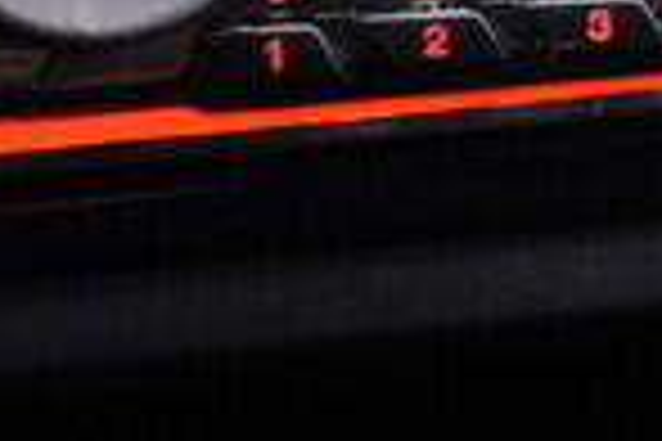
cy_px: -929
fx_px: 4597
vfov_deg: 5.2
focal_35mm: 250
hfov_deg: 8.2
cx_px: 752
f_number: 3.2
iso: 125
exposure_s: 1/50
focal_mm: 24
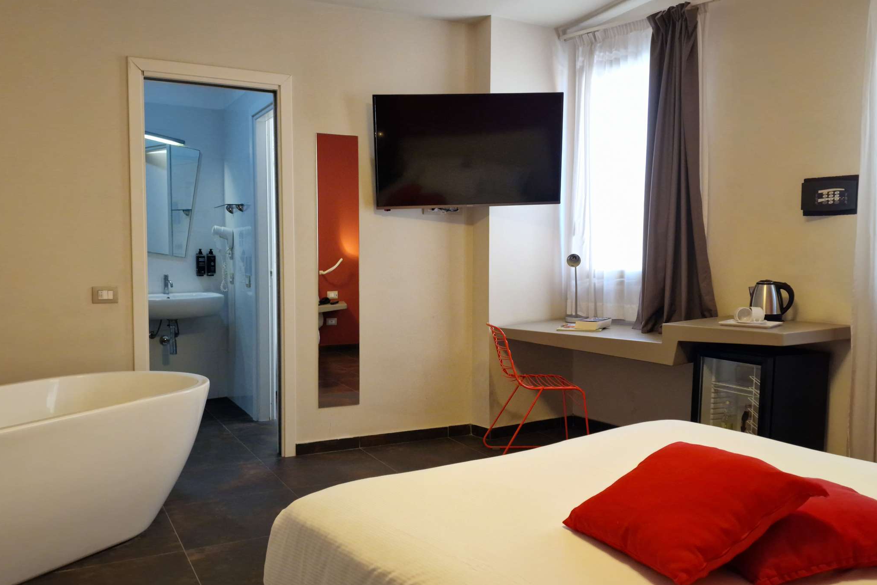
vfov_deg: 53.1
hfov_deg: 73.7
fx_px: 585
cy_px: 309
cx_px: 438
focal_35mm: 24
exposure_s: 1/50
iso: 160
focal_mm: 6.4
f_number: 1.8
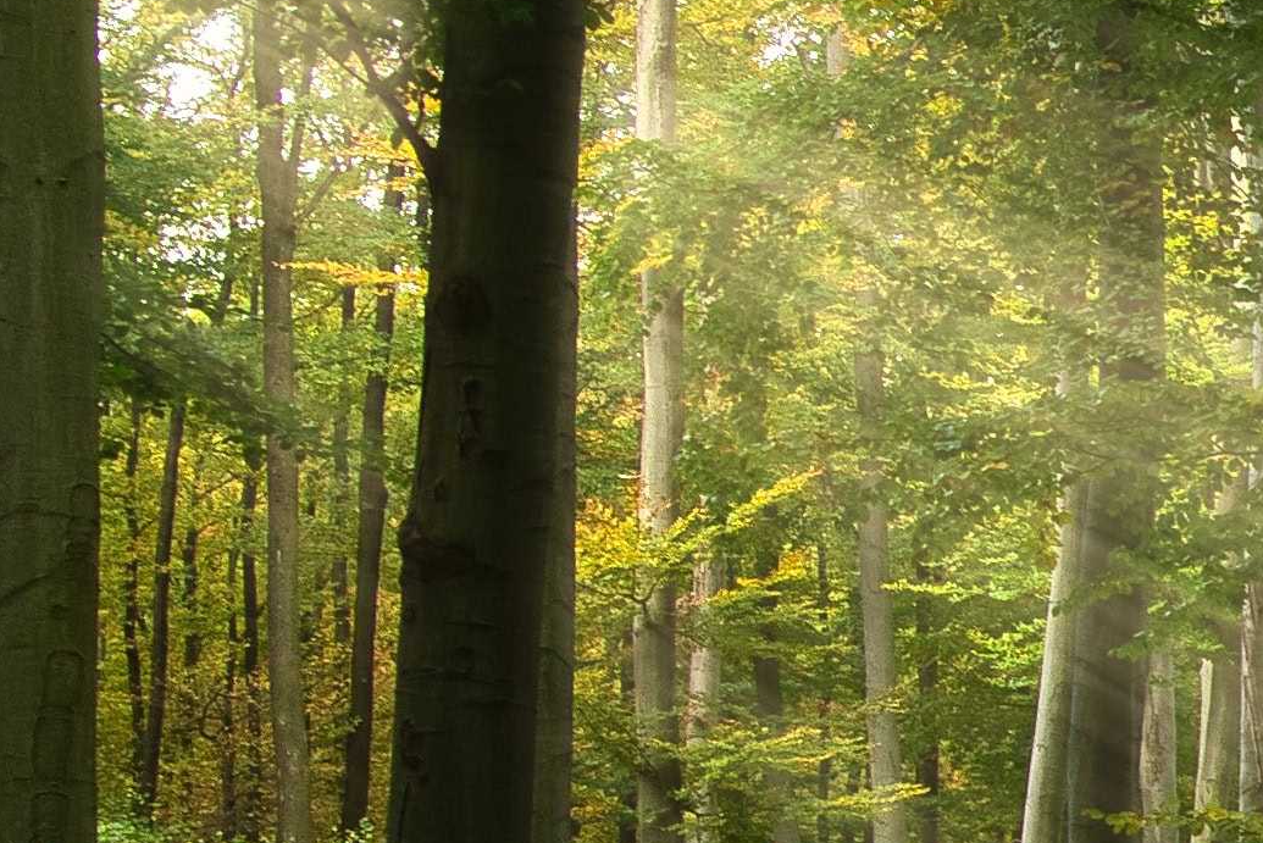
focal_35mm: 186
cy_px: 616
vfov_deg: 7.4
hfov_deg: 9.9
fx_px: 6528
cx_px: 2866
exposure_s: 1/60
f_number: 5
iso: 800
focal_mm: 32
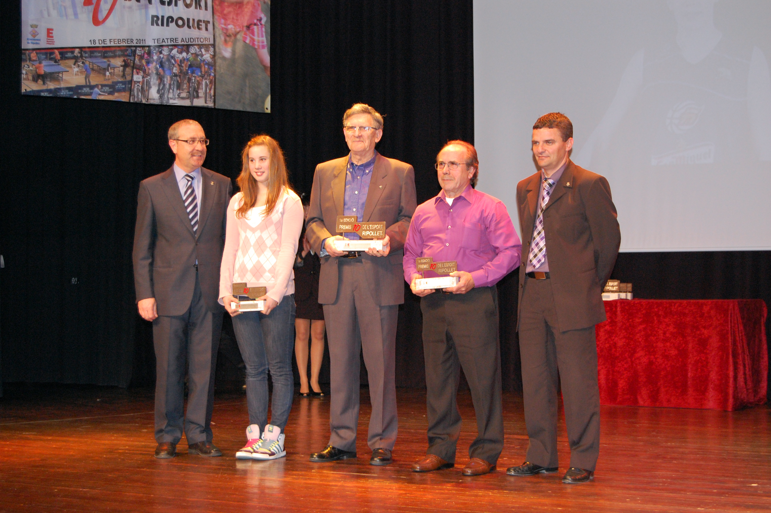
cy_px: 256
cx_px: 386
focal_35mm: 63
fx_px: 1348
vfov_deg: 21.5
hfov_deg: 31.9
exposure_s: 1/60
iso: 1250
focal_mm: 42
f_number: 5.3
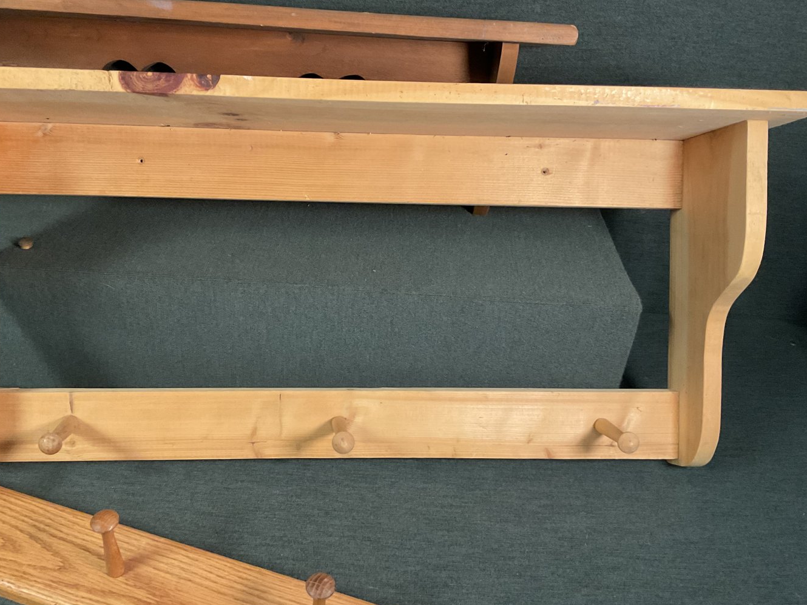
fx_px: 769
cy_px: 276
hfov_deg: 55.3
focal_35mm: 33
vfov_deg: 42.9
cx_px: 363
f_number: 1.8
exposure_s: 1/60
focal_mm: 3
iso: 250
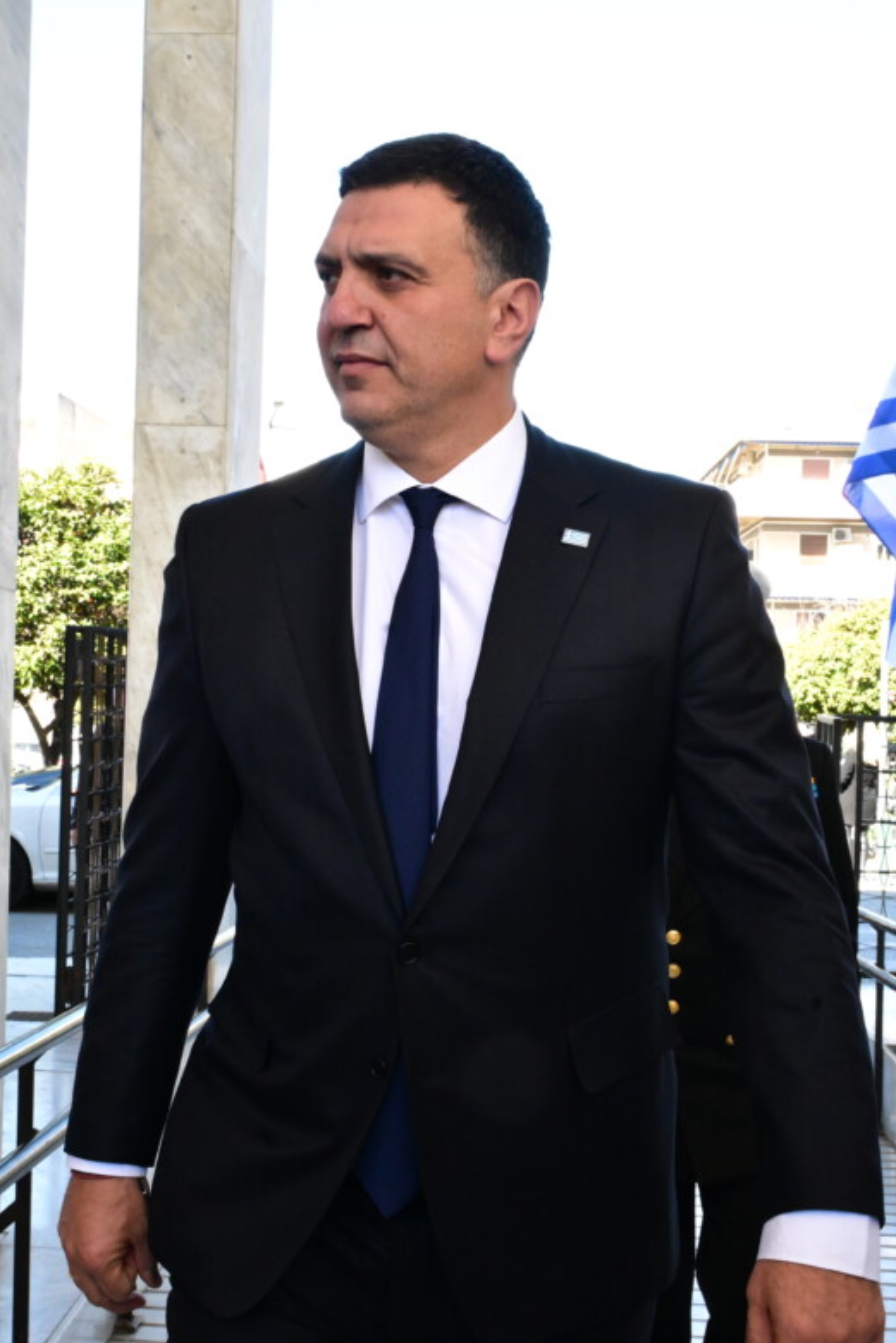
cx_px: 454
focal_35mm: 43
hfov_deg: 31.2
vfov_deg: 45.4
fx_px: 1604
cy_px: 662
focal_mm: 28
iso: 5000
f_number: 14
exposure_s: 1/320
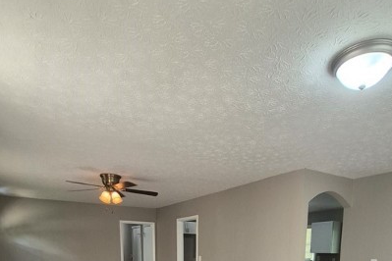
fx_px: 283
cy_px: 301
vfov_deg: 38.7
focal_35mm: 26
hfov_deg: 69.2
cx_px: 218
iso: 100
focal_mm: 1.74
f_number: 2.2
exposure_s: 1/60
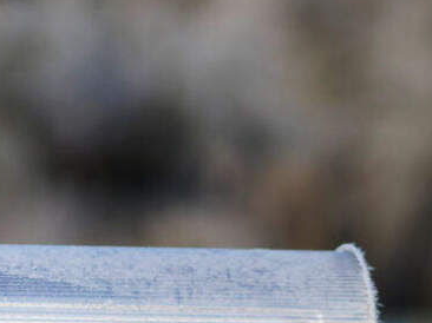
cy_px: 182
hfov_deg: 4.8
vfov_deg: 3.6
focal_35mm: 410
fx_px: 5113
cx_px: -100
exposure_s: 1/1600
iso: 64
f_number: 1.8
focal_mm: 75
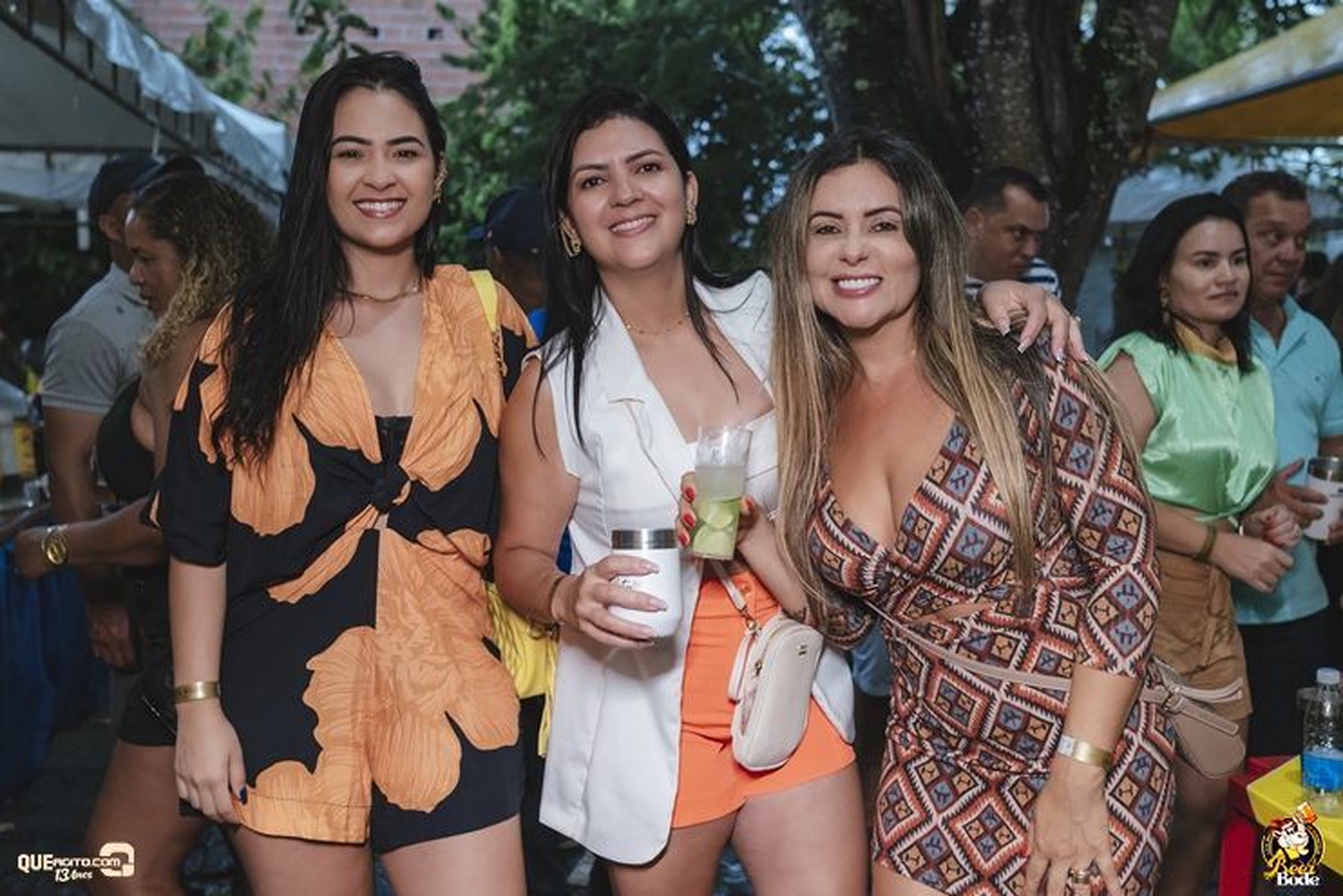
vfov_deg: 36.9
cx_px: 672
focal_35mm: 36
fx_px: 1343
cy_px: 448
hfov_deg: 53.1
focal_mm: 24
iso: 2500
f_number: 2.5
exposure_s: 1/200
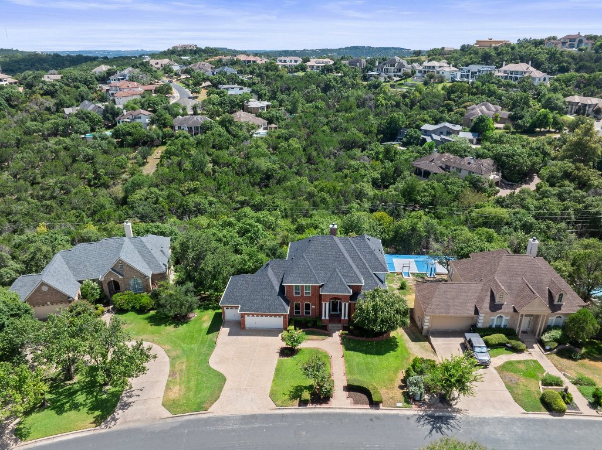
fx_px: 417
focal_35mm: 24
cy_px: 225
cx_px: 301
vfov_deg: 56.8
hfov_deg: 71.6
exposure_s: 1/60
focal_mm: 12.29
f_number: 11
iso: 100
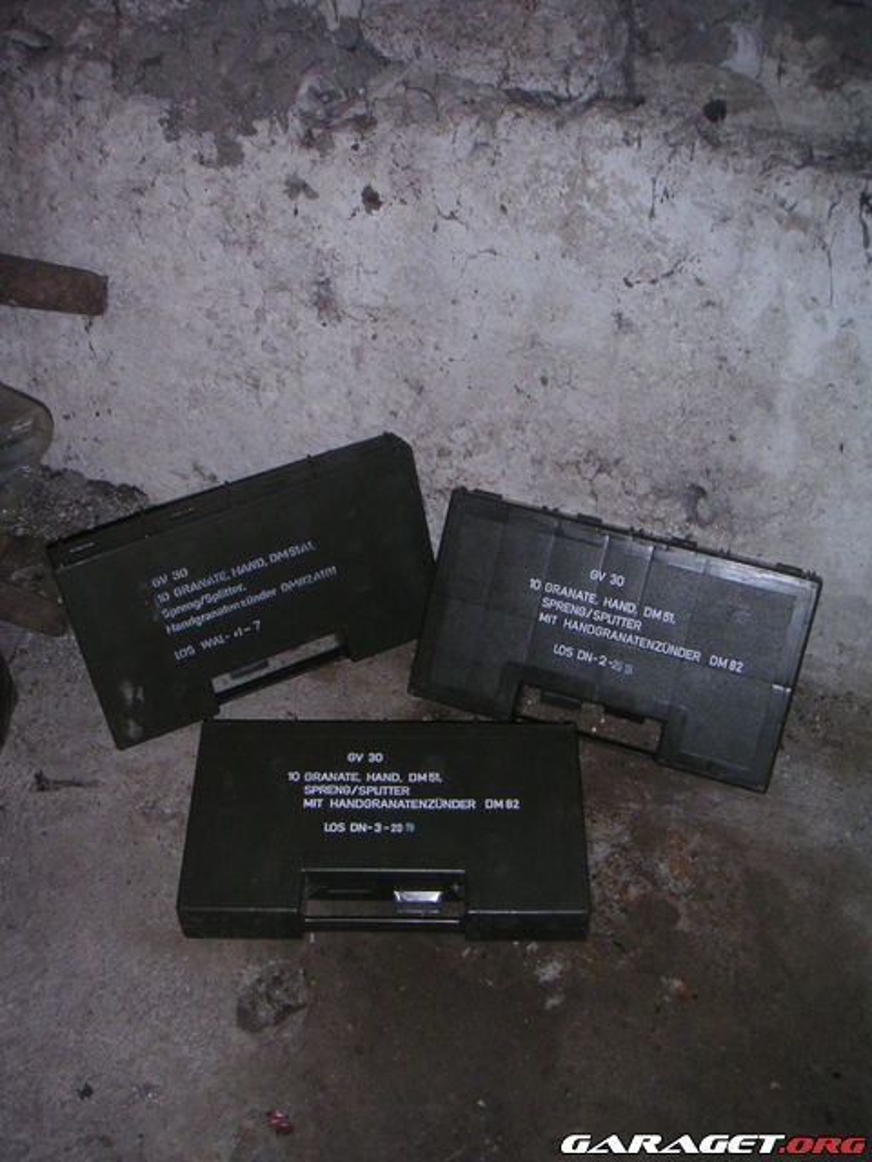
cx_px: 436
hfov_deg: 37.7
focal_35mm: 38
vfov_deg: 49.0
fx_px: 1276
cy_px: 581
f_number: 2.8
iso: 160
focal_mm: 6
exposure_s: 1/45
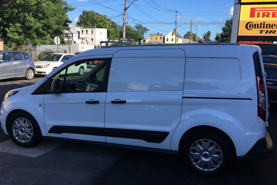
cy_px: 92
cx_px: 140
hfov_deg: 57.2
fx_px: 254
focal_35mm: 33
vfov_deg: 40.0
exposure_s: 1/1012
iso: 25
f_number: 2.2
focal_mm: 4.15
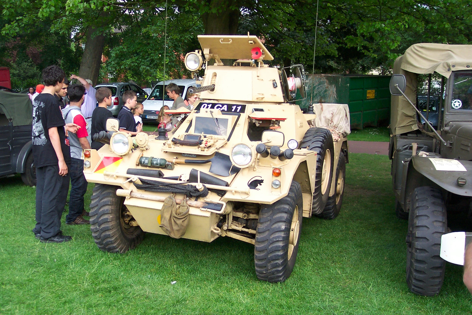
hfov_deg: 50.7
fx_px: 498
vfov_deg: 35.1
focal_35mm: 38
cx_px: 236
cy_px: 158
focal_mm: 8
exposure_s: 1/350
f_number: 2.8
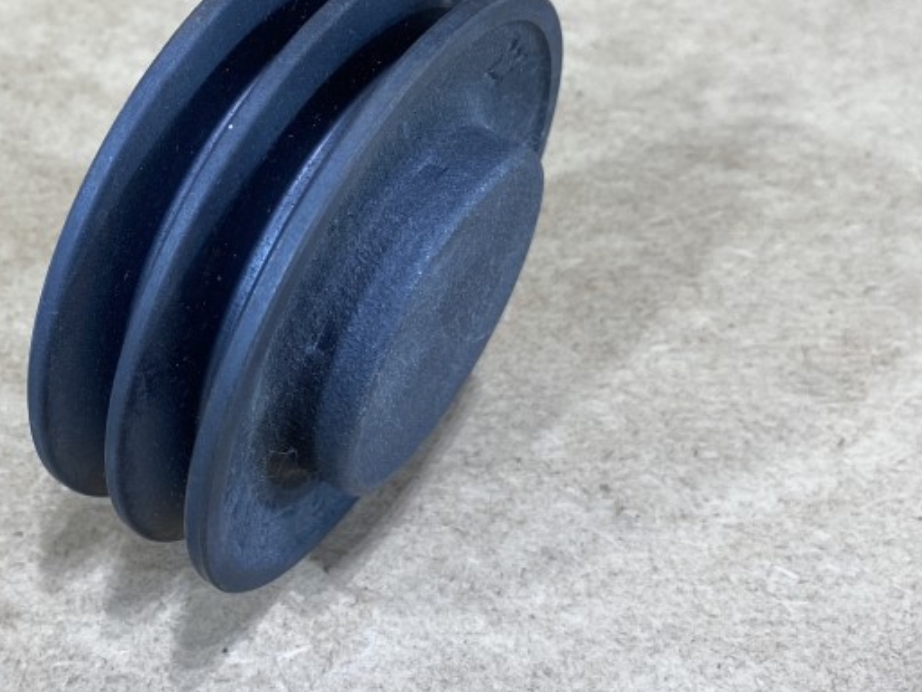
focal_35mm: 52
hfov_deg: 36.2
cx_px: 267
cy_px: 227
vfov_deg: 27.8
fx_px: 1385
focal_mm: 4.25
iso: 32
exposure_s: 1/107
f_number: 1.8
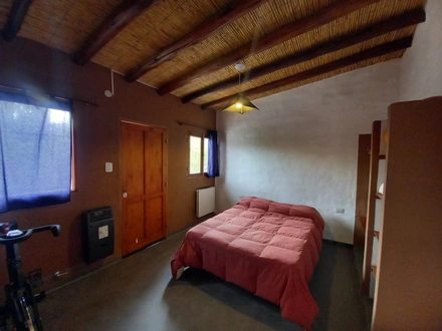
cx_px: 221
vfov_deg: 89.9
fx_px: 166
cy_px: 166
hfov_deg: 106.2
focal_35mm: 13
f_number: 2.2
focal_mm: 1.42
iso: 250
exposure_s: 1/30
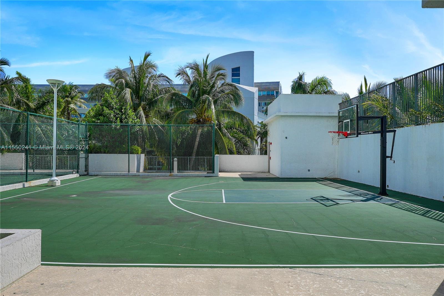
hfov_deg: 61.9
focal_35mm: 30
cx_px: 222
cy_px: 148
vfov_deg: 43.6
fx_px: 370
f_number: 7.1
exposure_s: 1/1000
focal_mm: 20
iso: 64
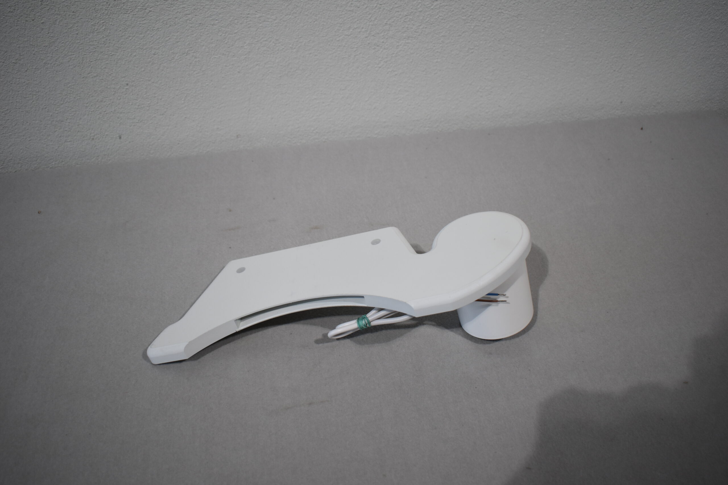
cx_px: 364
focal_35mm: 33
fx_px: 667
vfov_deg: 40.0
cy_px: 242
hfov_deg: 57.2
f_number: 4.5
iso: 400
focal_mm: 22
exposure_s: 1/250
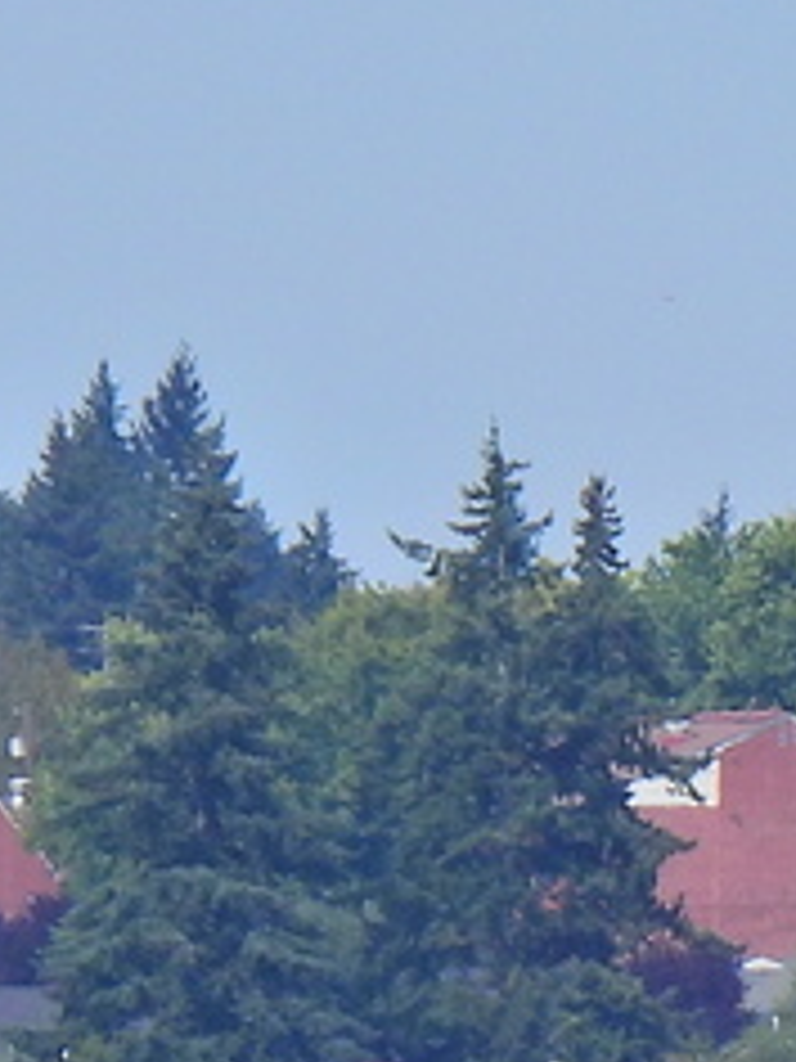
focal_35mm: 3796
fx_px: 116386
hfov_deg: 0.4
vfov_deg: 0.5
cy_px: 1665
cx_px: 1713
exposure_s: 1/800
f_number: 5.6
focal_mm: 125
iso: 100
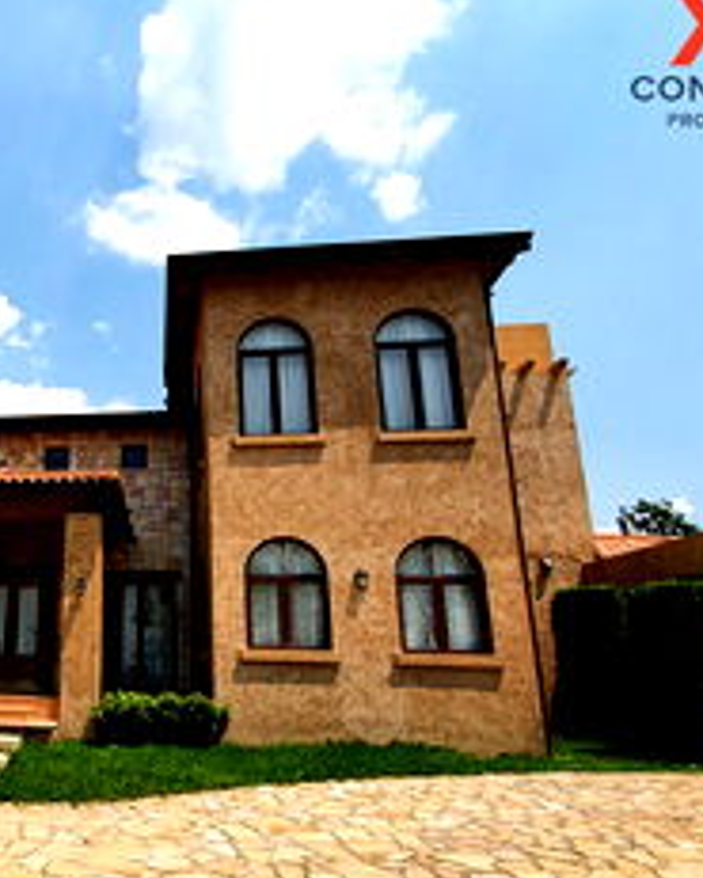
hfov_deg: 54.2
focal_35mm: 22
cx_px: 57
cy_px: 532
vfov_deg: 74.1
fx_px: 572
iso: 50
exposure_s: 1/1204
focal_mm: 1.8
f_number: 2.2
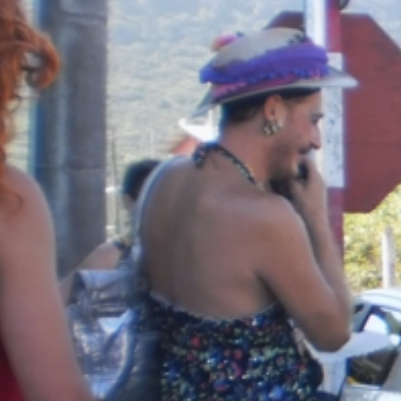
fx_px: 1691
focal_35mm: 129
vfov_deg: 13.3
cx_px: 794
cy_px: 405
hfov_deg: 12.1
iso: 100
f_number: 3.1
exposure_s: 1/200
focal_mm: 6.3
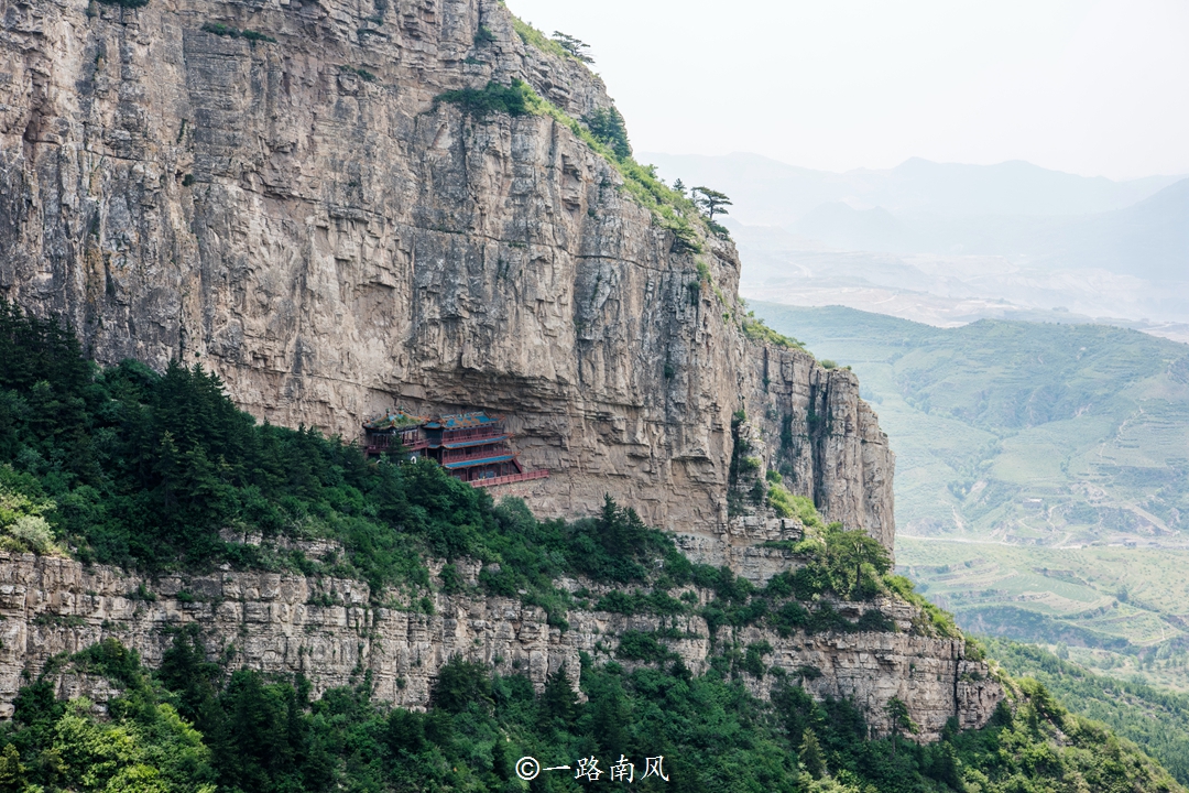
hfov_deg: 28.8
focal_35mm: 70
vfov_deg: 19.5
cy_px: 396
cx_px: 594
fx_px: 2312
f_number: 13
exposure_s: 1/100
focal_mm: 70
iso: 100
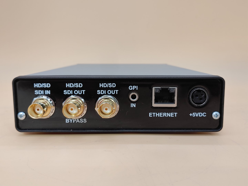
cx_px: 124
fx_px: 236
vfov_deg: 42.9
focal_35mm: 33
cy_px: 93
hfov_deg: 55.4
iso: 100
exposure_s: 1/61
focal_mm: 4.36
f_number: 1.8
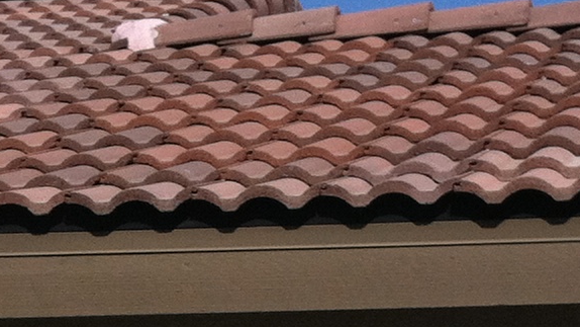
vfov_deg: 6.7
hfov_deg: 12.5
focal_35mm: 172
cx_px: 190
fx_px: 2645
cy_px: 799
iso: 80
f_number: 2.8
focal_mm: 3.85
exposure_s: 1/1579
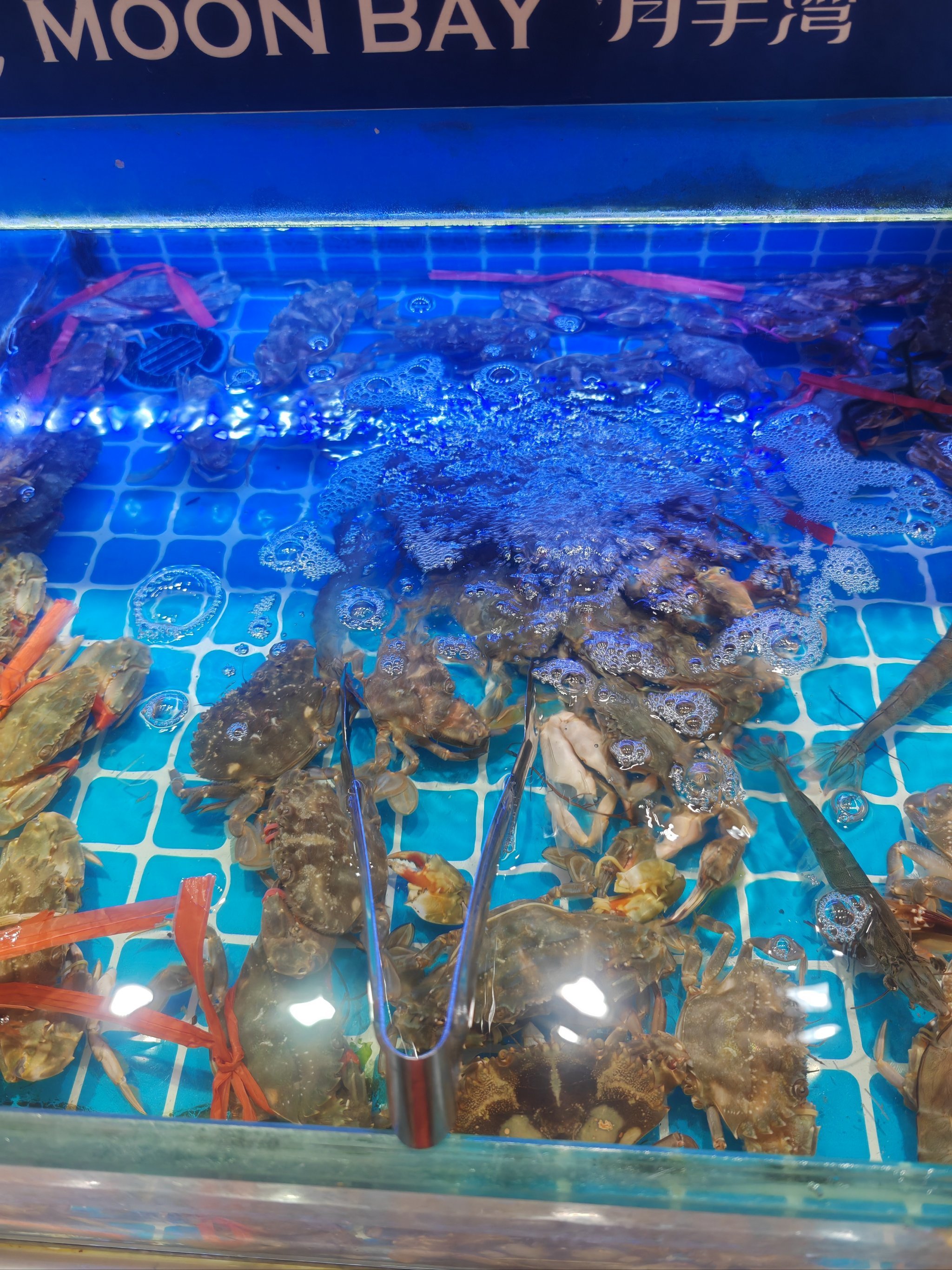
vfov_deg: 65.3
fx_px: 990
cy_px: 635
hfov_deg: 51.4
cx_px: 476
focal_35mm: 27
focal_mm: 6.12
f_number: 1.9
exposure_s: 1/100
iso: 160
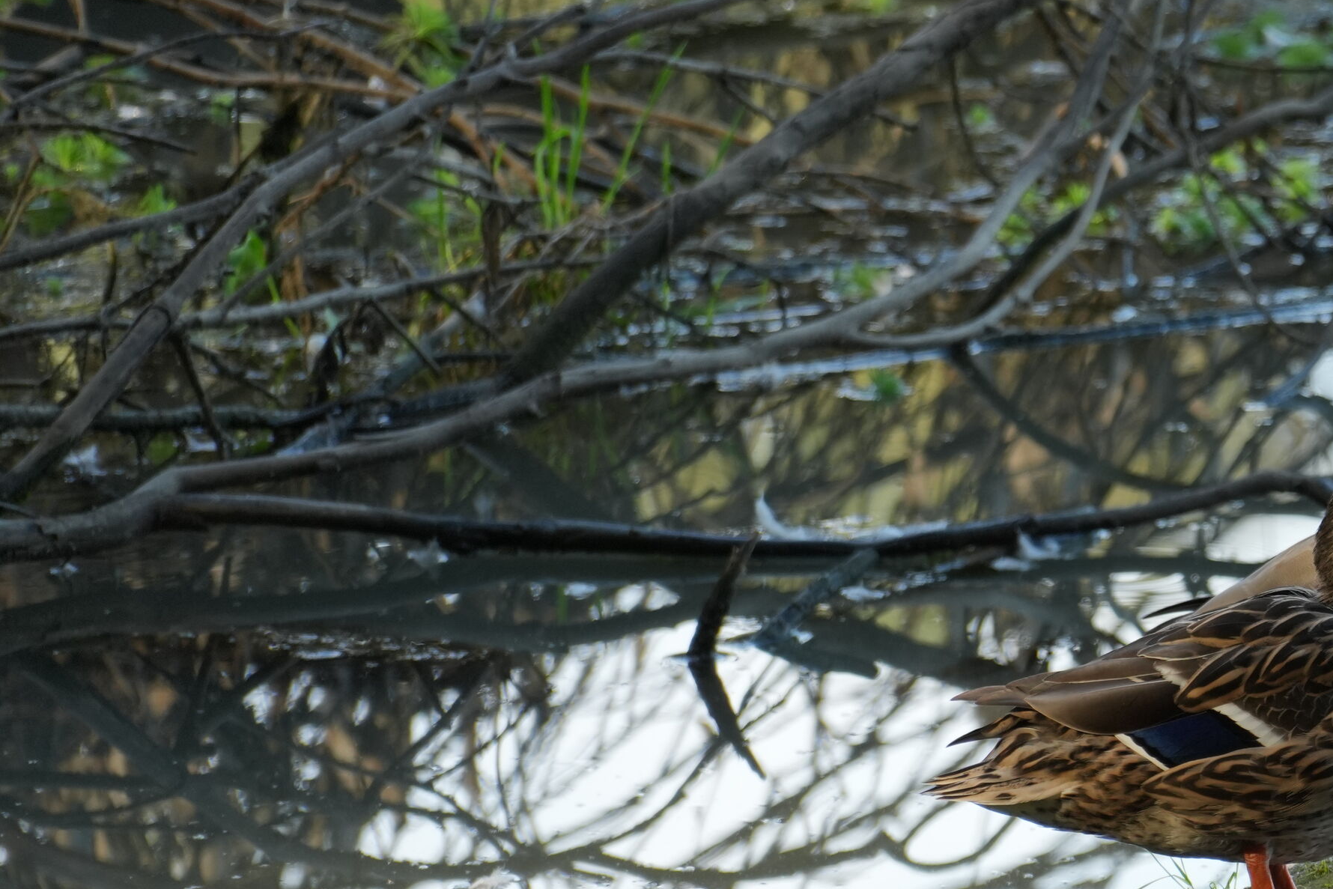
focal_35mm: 728
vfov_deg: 1.9
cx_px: 1425
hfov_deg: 2.8
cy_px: 572
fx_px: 26956
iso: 500
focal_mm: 300
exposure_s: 1/160
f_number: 7.1
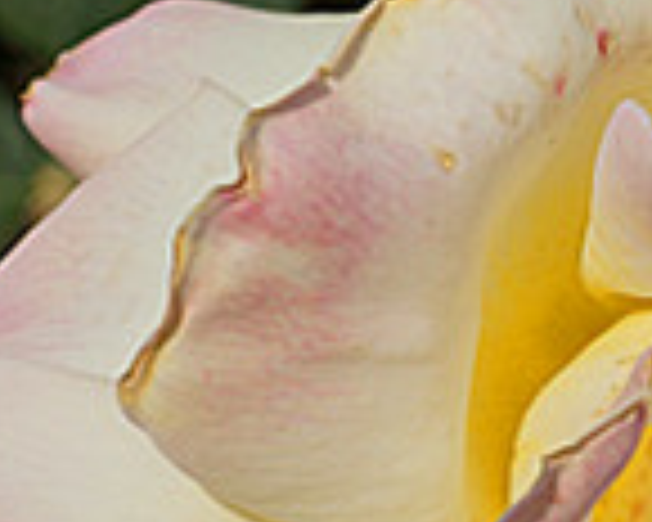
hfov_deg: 6.3
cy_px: 484
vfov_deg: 5.1
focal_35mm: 302
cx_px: 940
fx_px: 5828
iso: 100
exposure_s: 1/400
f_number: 8
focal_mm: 40
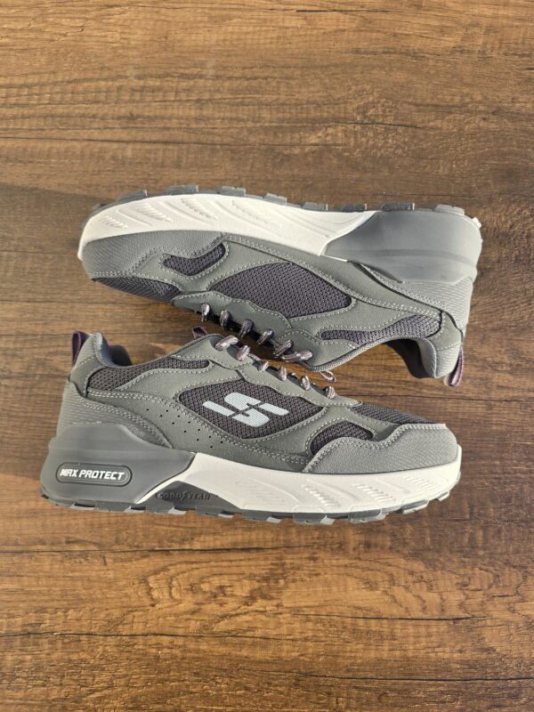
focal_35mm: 23
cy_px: 356
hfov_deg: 58.9
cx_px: 267
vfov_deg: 73.9
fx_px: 473
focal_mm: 6.3
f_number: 1.7
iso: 12
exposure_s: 1/420
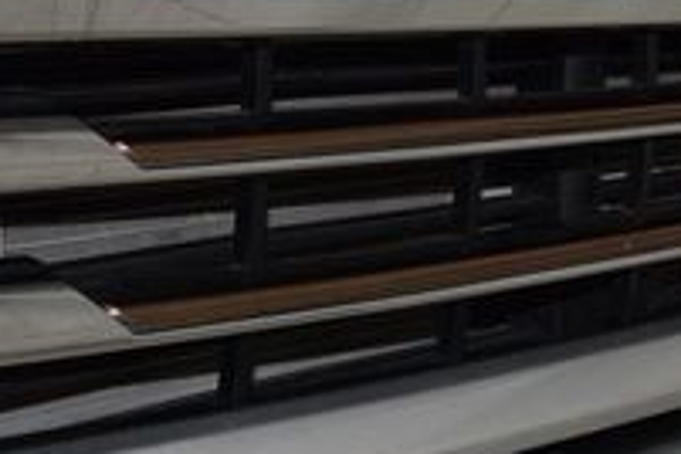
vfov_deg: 13.0
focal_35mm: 105
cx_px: 349
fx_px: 1986
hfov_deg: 19.5
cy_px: 83
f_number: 5.6
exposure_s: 1/100
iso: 800
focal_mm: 22
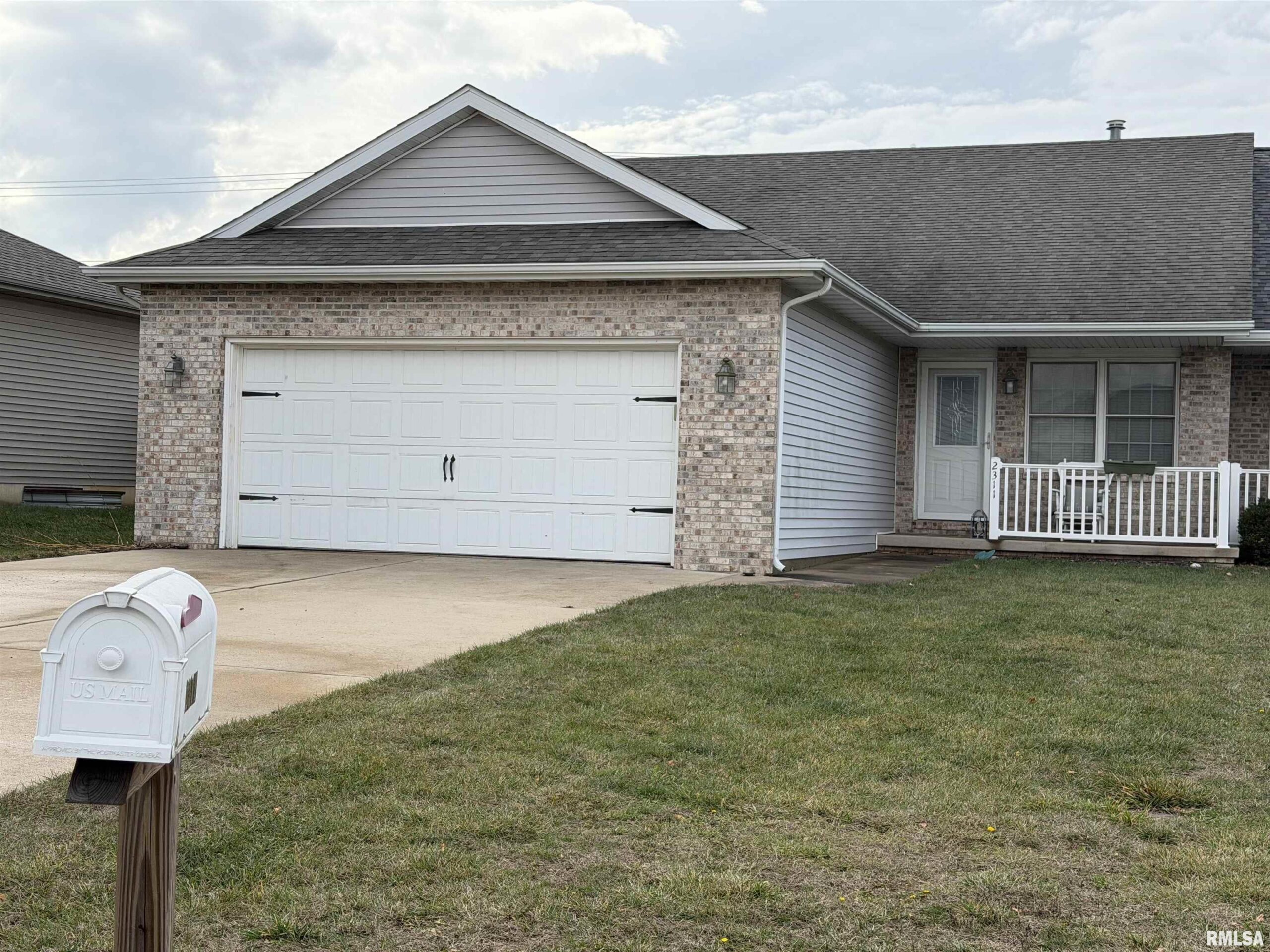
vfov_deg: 30.3
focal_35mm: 48
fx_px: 1761
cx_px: 635
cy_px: 476
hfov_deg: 39.7
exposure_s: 1/2146
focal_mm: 6.76
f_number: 1.78
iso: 100
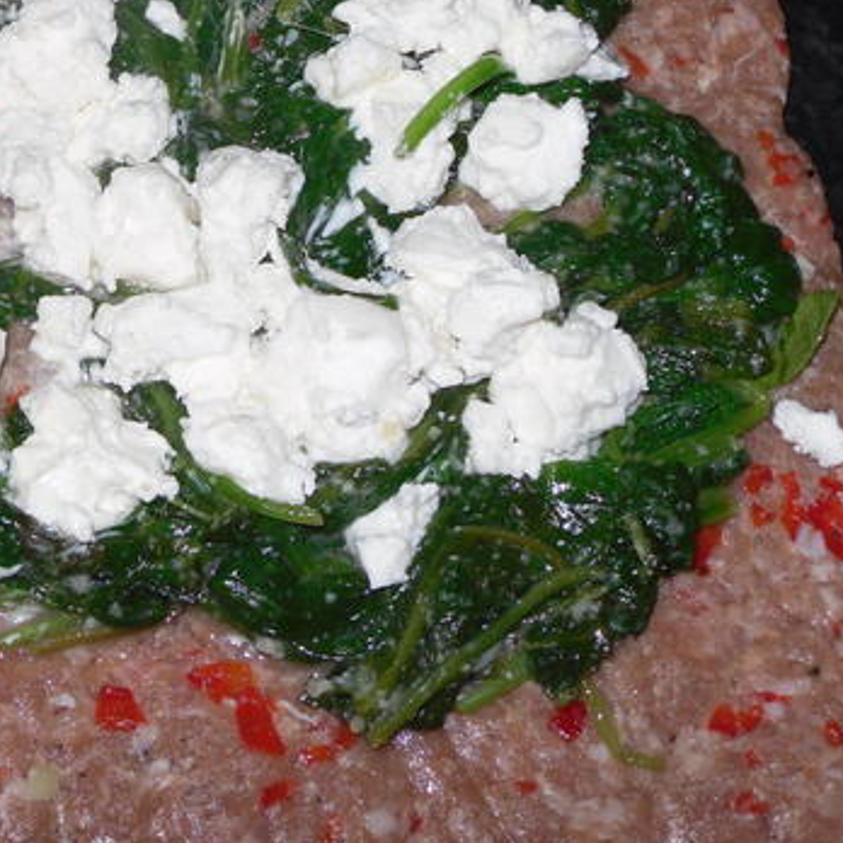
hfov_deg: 21.1
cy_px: 45
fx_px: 2204
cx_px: 61
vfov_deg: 21.1
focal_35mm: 80
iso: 80
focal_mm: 6.3
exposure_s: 1/45
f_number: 3.5
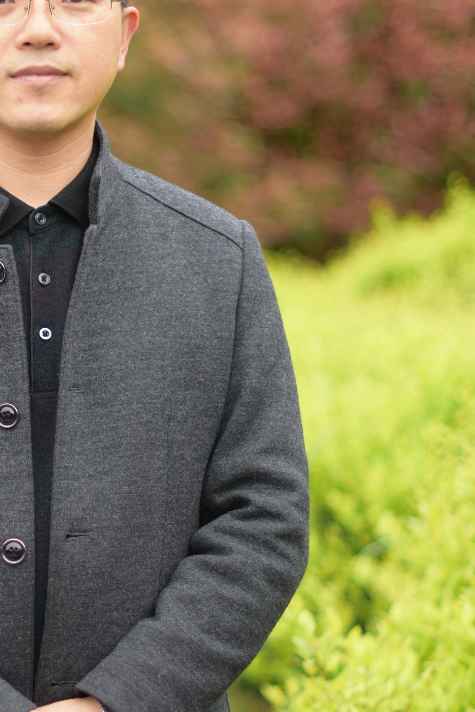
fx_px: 2216
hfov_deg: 12.1
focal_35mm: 112
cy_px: 439
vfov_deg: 18.2
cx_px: 48
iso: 100
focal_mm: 50
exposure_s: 1/640
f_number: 1.4
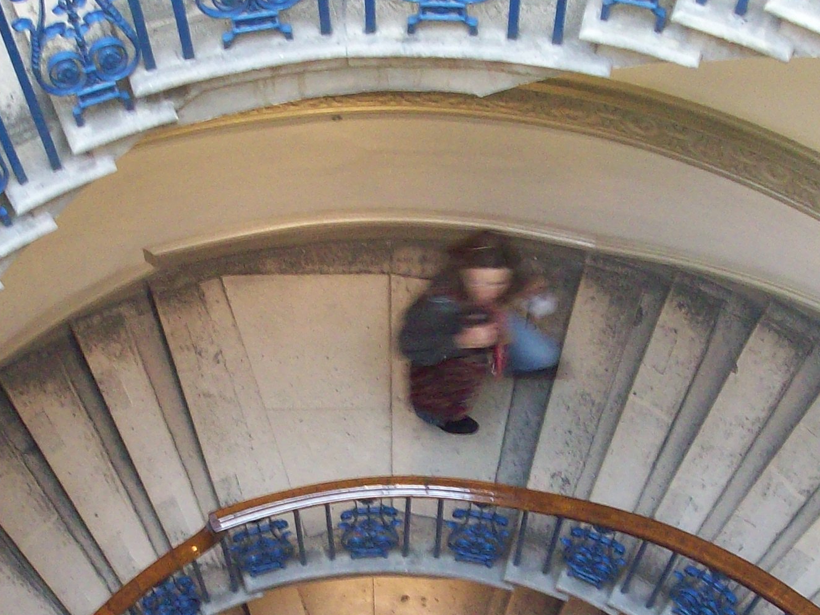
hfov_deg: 23.3
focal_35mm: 84
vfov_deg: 17.4
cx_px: 440
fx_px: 1990
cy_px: 524
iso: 160
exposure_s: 1/11.4
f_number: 2.8
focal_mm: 5.7
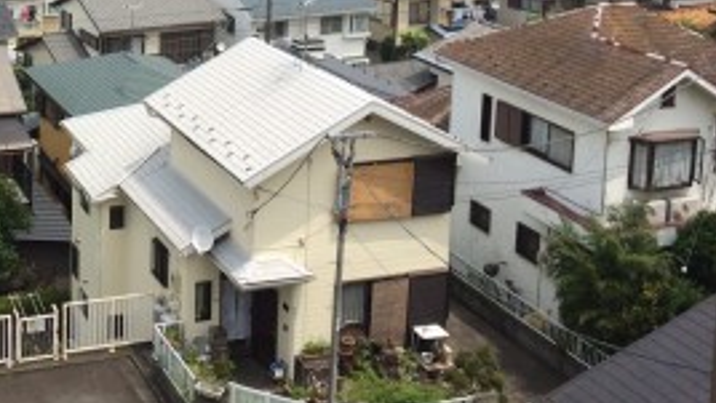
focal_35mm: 61
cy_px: -68
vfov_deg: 18.8
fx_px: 1159
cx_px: 61
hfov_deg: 32.5
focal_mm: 4.12
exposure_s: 1/2740
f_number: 2.2
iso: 40
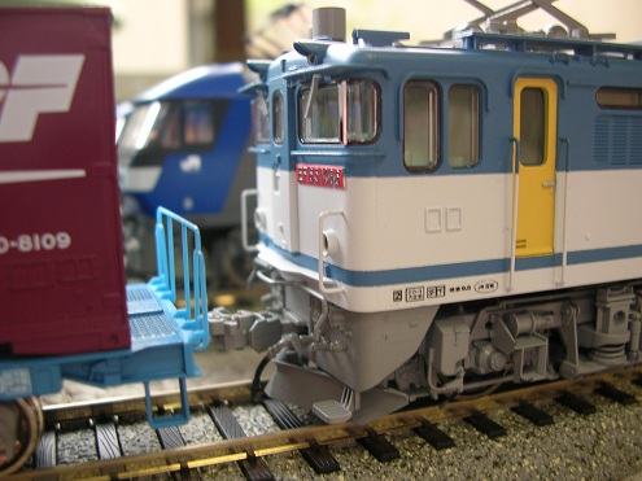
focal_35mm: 35
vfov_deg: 40.7
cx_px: 321
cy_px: 240
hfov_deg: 52.6
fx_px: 649
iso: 50
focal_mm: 5.8
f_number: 2.8
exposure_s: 1/12.1
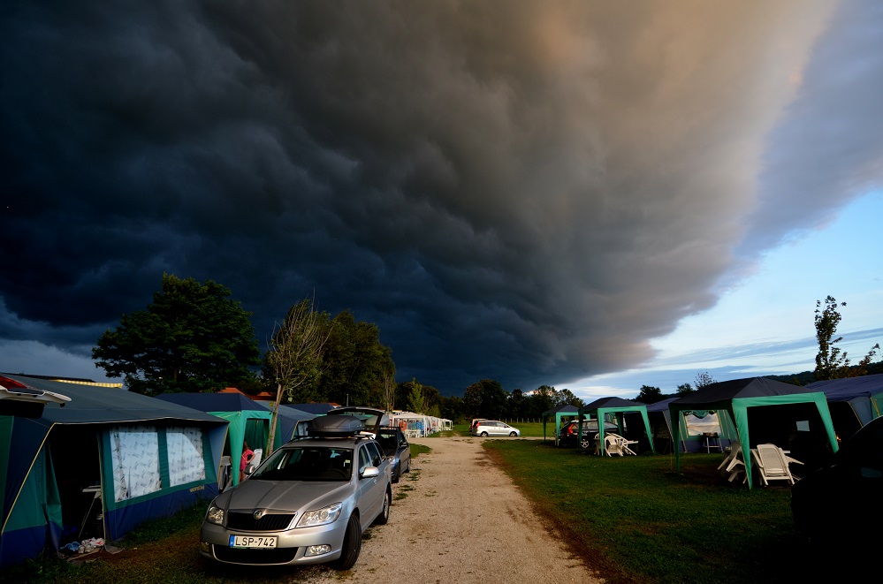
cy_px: 292
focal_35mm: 18
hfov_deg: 90.1
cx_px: 442
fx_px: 440
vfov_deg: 67.1
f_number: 4
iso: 125
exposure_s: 1/100
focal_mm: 12
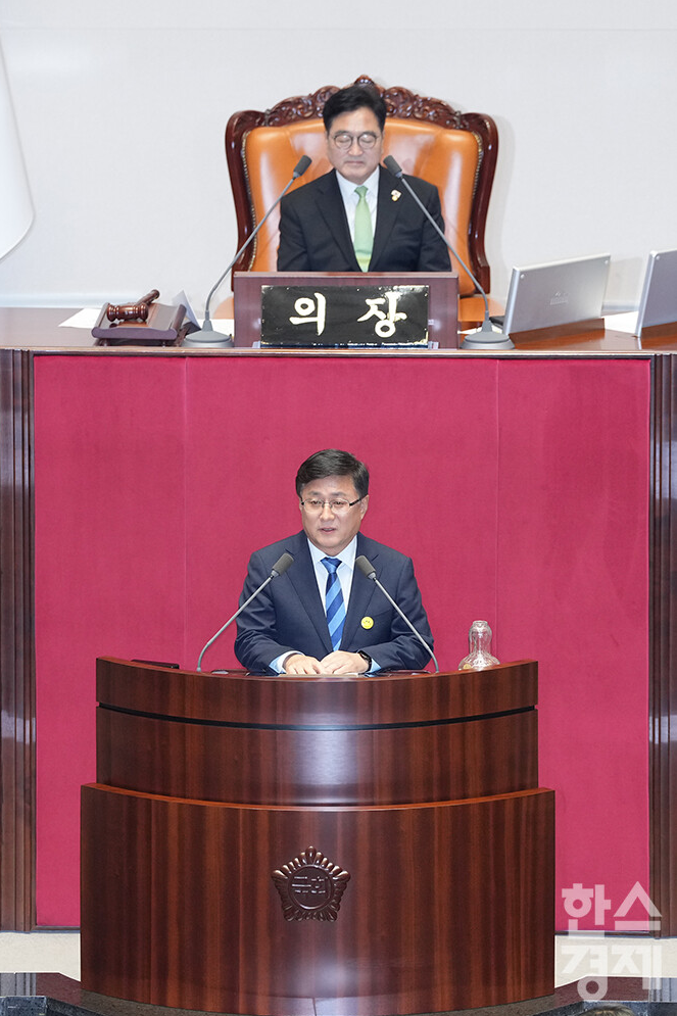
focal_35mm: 201
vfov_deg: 10.2
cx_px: 337
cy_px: 510
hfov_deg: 6.8
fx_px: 5671
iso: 2500
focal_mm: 200
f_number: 4
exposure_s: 1/125
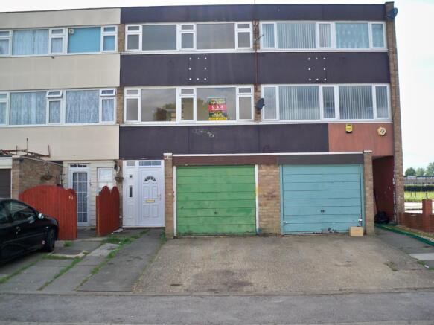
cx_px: 217
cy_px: 162
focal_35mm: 35
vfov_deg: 40.7
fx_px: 439
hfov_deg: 52.6
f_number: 3.1
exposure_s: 1/320
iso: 64
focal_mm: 6.3
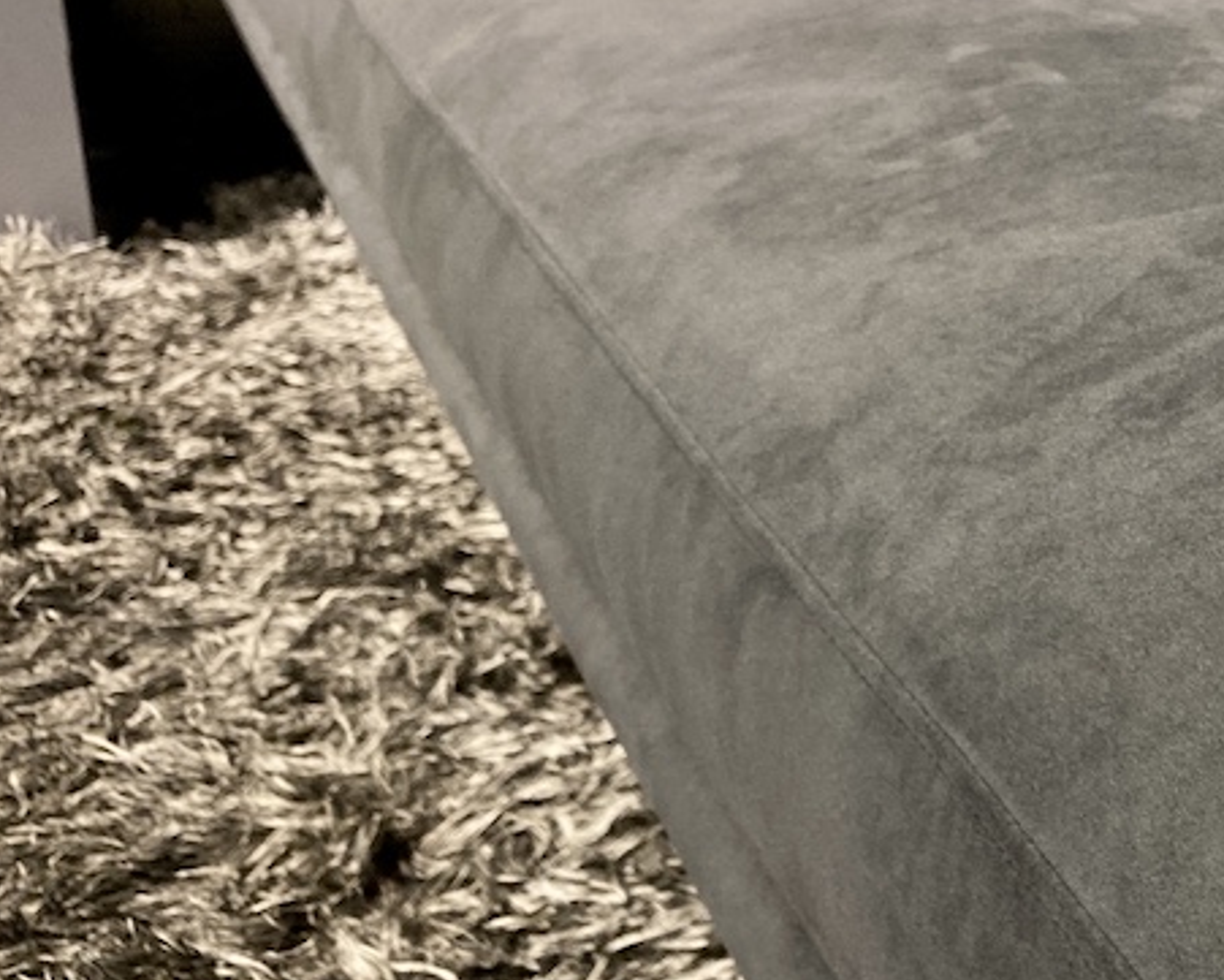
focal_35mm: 62
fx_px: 2246
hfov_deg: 28.5
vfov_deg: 24.6
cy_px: 453
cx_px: 1235
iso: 320
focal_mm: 3.99
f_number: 1.8
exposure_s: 1/40
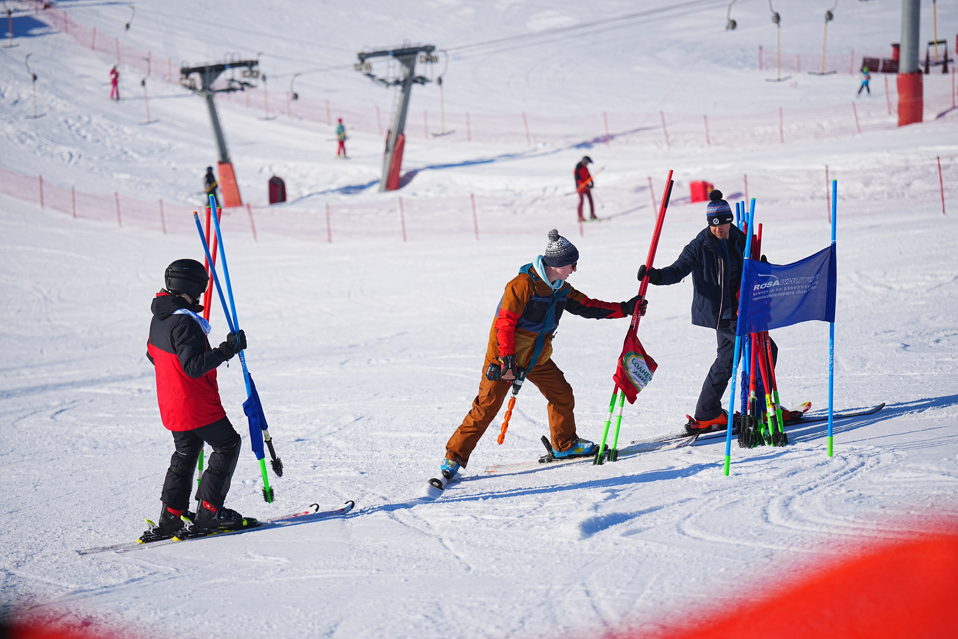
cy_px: 320
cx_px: 479
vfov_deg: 11.8
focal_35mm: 116
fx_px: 3087
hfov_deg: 17.6
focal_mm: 116
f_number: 2.8
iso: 100
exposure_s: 1/3200
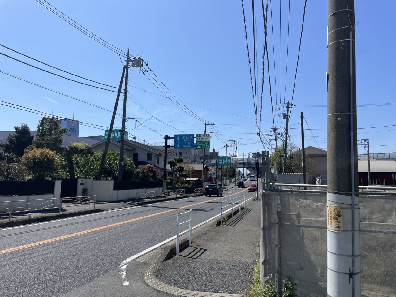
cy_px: 148
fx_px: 297
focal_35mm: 26
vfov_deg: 53.1
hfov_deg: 67.3
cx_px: 198
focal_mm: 4.2
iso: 50
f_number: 1.6
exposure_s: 1/6897
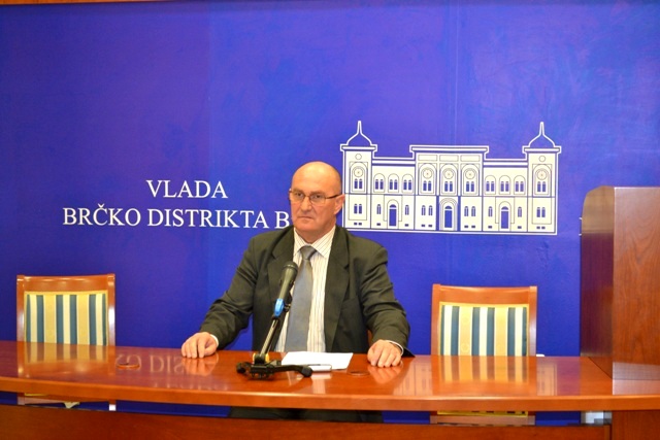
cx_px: 330
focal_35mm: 69
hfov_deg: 29.2
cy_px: 220
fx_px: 1265
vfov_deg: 19.7
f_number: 5.3
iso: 1800
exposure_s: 1/60
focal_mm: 46
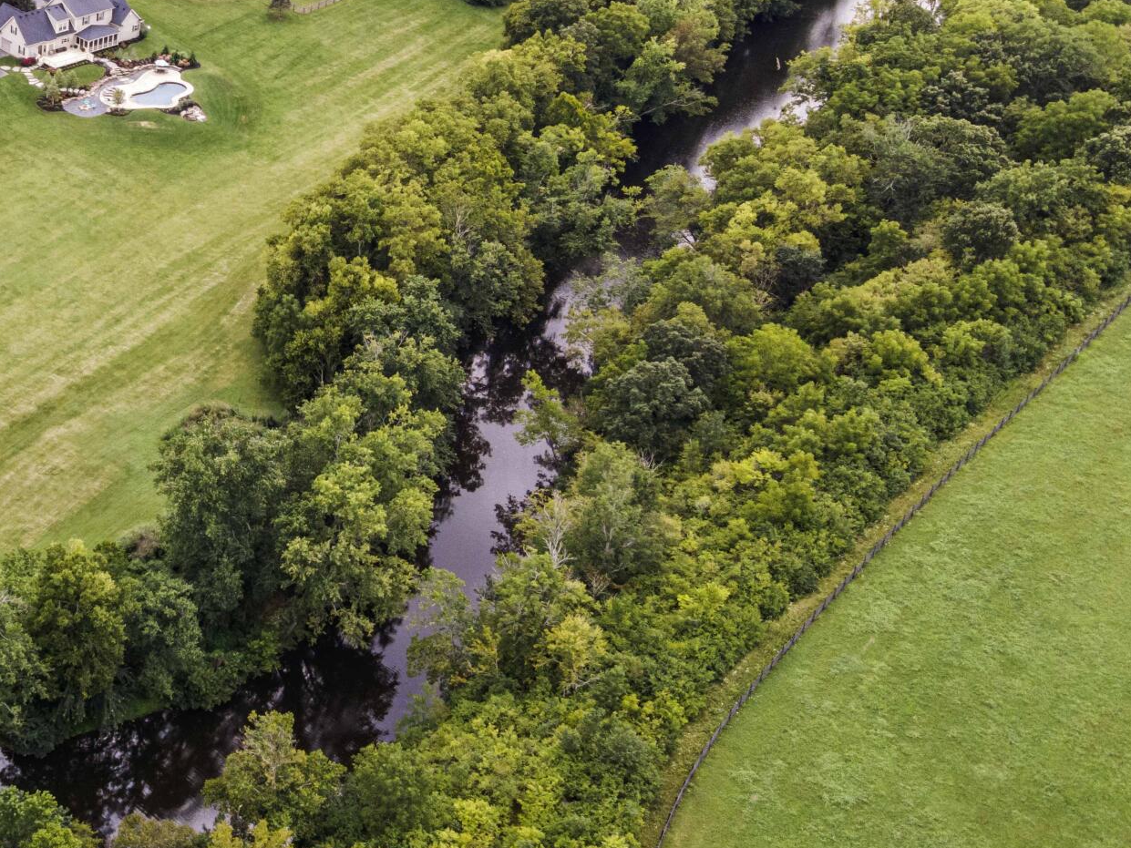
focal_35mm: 58
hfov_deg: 29.1
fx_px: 1895
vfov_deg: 25.2
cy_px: 378
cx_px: -194
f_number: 2.8
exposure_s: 1/160
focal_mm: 4.5
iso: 100
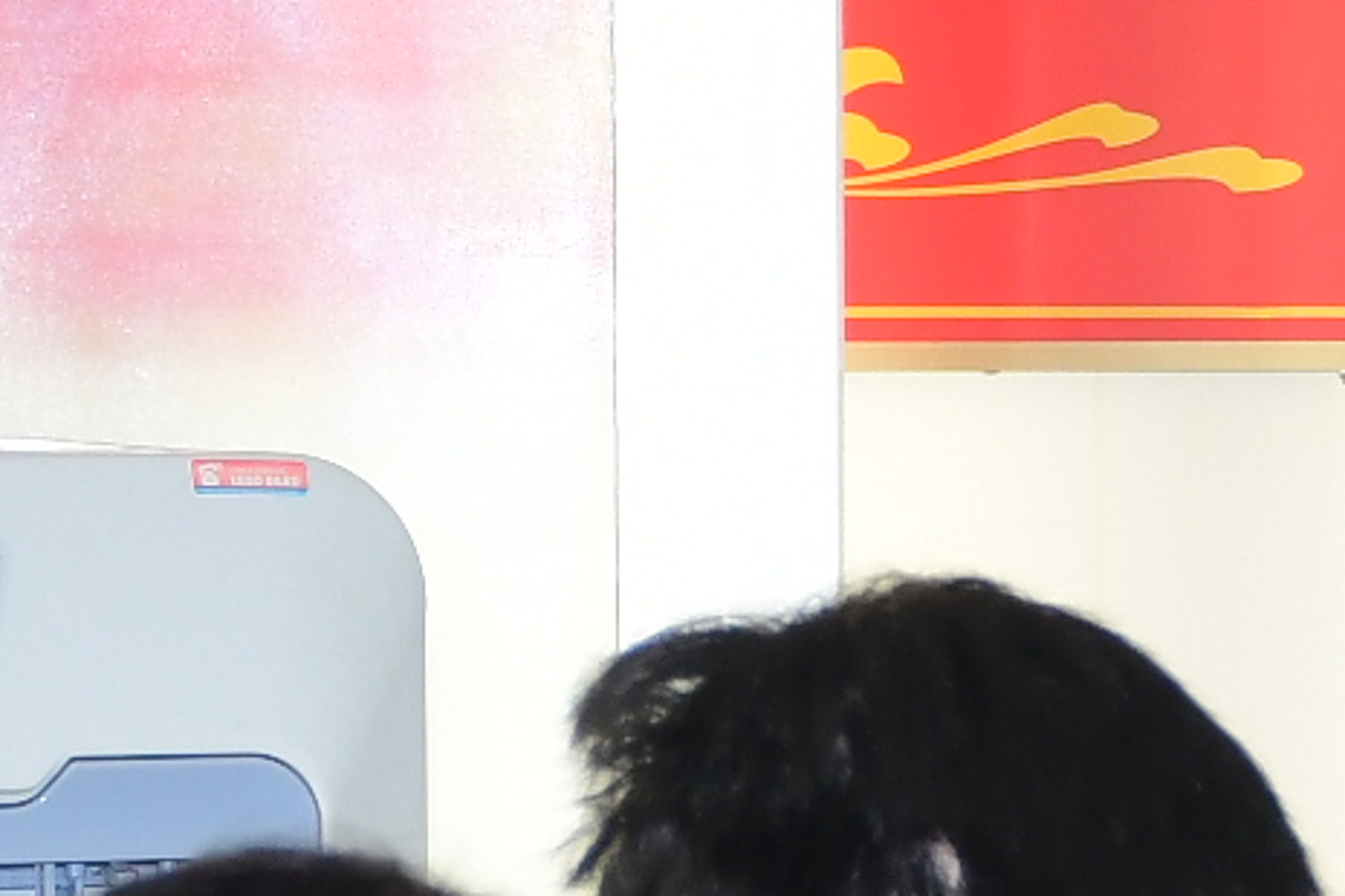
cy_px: 1179
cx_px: 1357
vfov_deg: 3.8
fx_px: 13412
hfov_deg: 5.7
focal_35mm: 359
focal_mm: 40
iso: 500
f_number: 4.5
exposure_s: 1/200
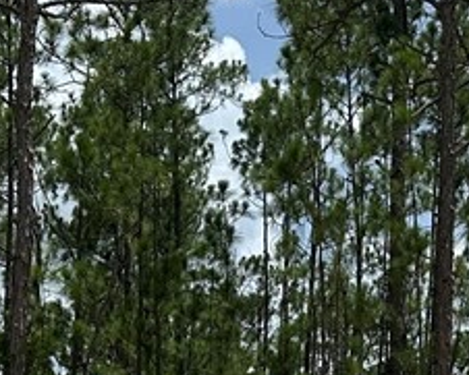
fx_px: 1472
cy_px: 704
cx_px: 274
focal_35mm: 106
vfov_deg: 13.0
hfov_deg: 18.1
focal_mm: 6.86
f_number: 1.78
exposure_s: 1/8929
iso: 80
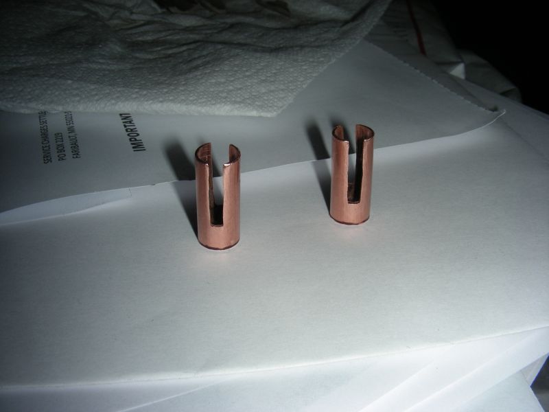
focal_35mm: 38
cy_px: 206
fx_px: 603
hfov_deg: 49.0
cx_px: 274
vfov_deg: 37.7
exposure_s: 1/60
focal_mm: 6.3
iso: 50
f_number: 13.6
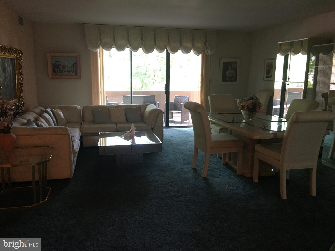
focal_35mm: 29
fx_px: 281
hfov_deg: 61.7
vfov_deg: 48.2
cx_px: 168
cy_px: 126
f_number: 2.2
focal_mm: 4.15
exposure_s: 1/30
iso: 125
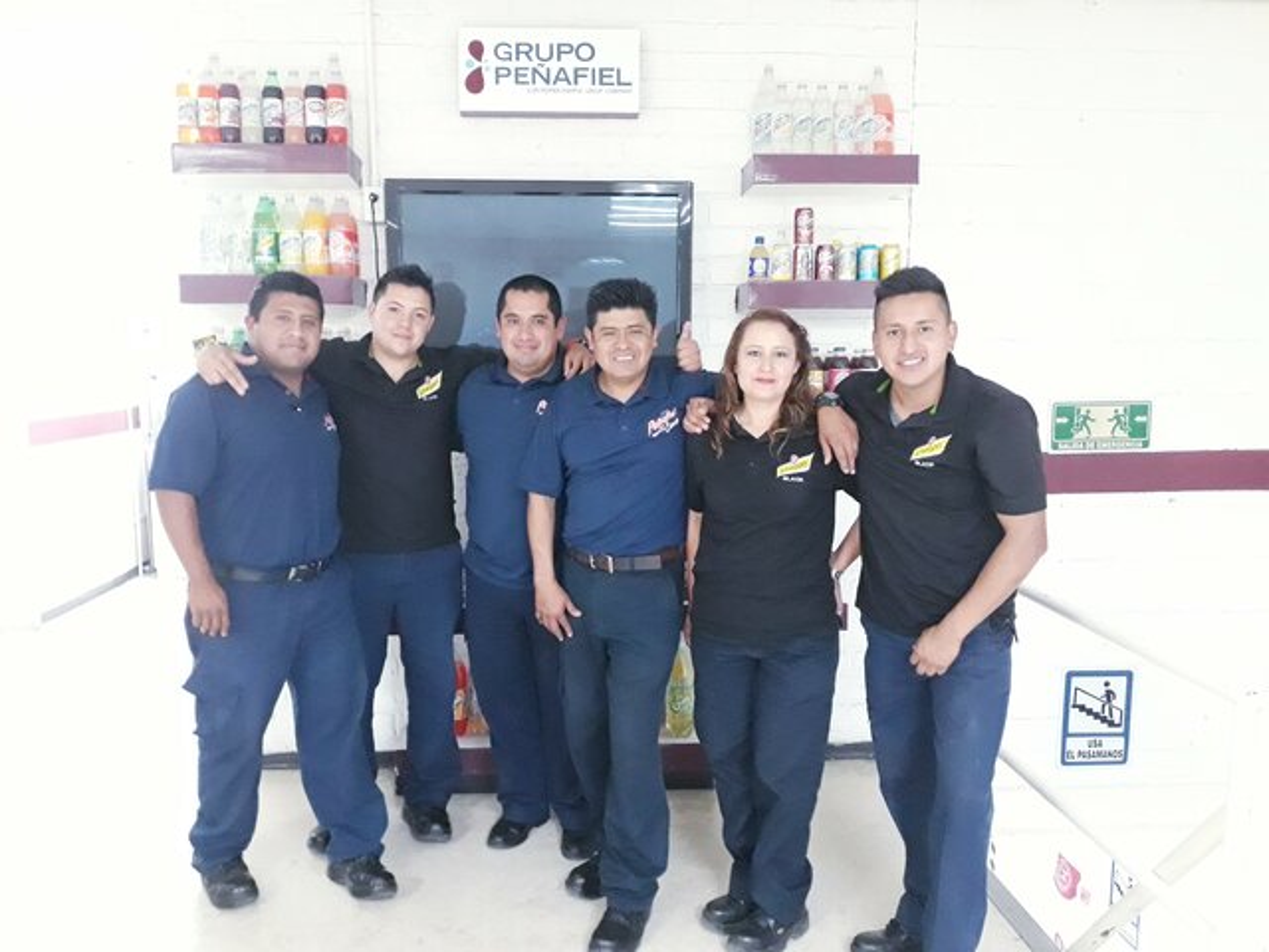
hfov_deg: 65.3
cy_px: 476
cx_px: 634
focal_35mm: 27
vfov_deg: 51.4
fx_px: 990
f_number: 1.7
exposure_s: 1/10
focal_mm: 3.71
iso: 640
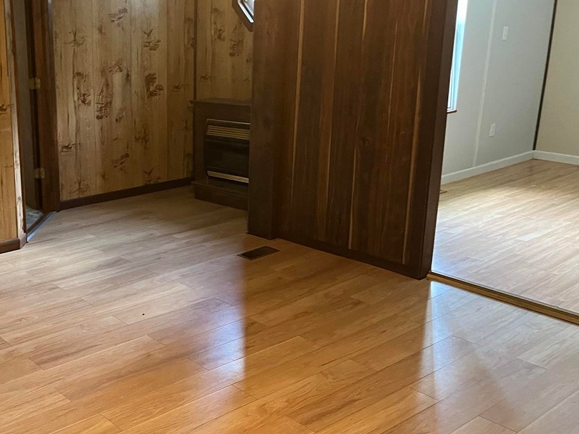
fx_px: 719
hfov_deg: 42.1
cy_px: 198
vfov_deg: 33.6
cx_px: 122
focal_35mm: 43
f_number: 1.6
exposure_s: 1/40
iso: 500
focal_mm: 5.1
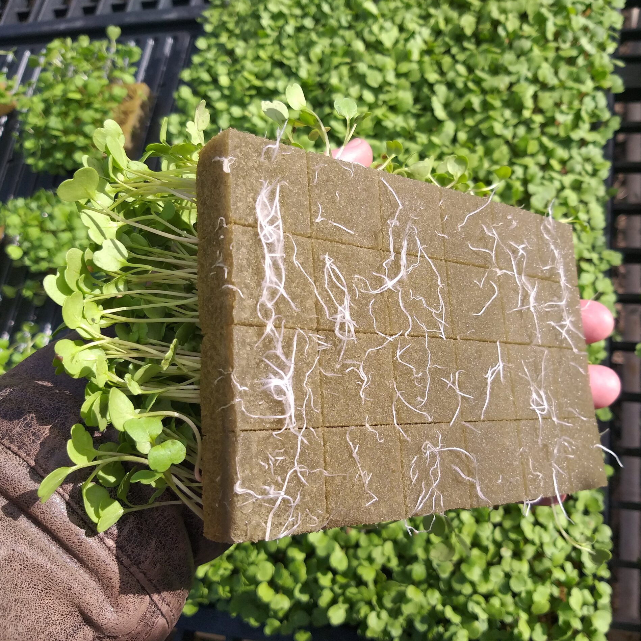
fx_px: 649
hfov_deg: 52.3
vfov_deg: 52.5
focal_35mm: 31
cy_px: 317
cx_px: 367
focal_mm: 3.93
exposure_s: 1/548
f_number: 1.7
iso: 40
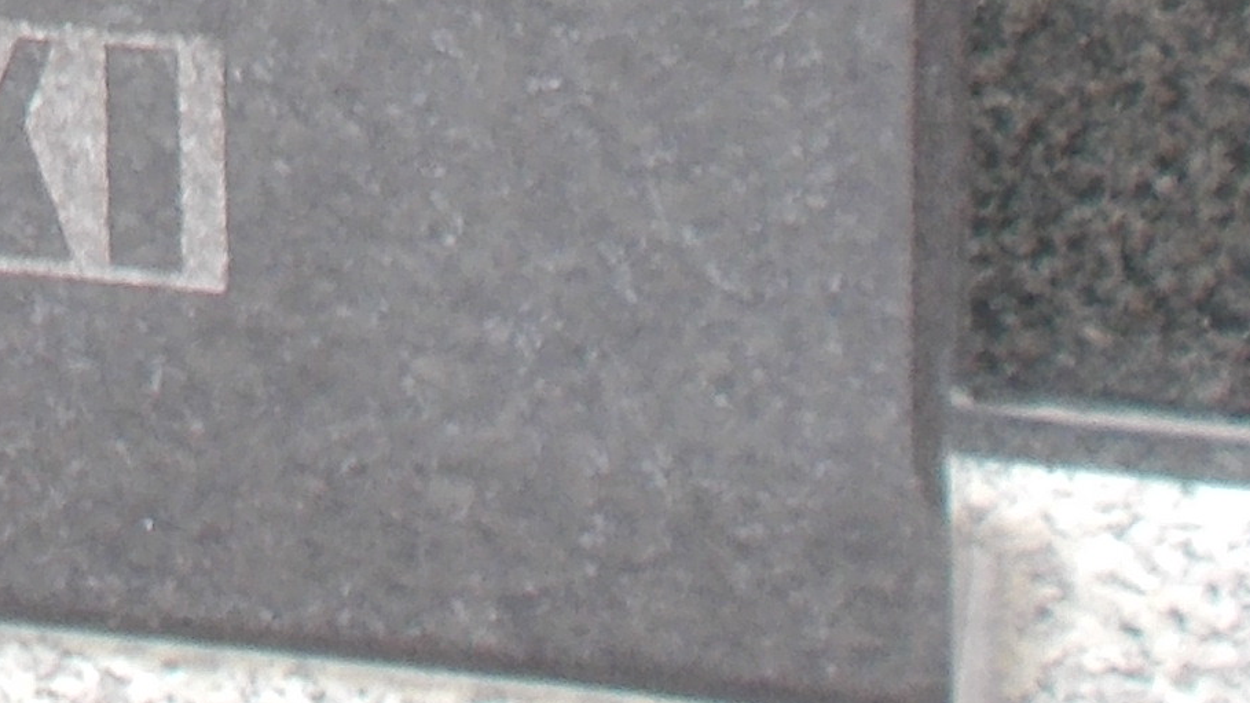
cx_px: -1040
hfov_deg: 8.5
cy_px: -1567
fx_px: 8053
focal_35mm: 243
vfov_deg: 4.7
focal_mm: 7.9
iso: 80
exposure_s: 1/40
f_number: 4.2
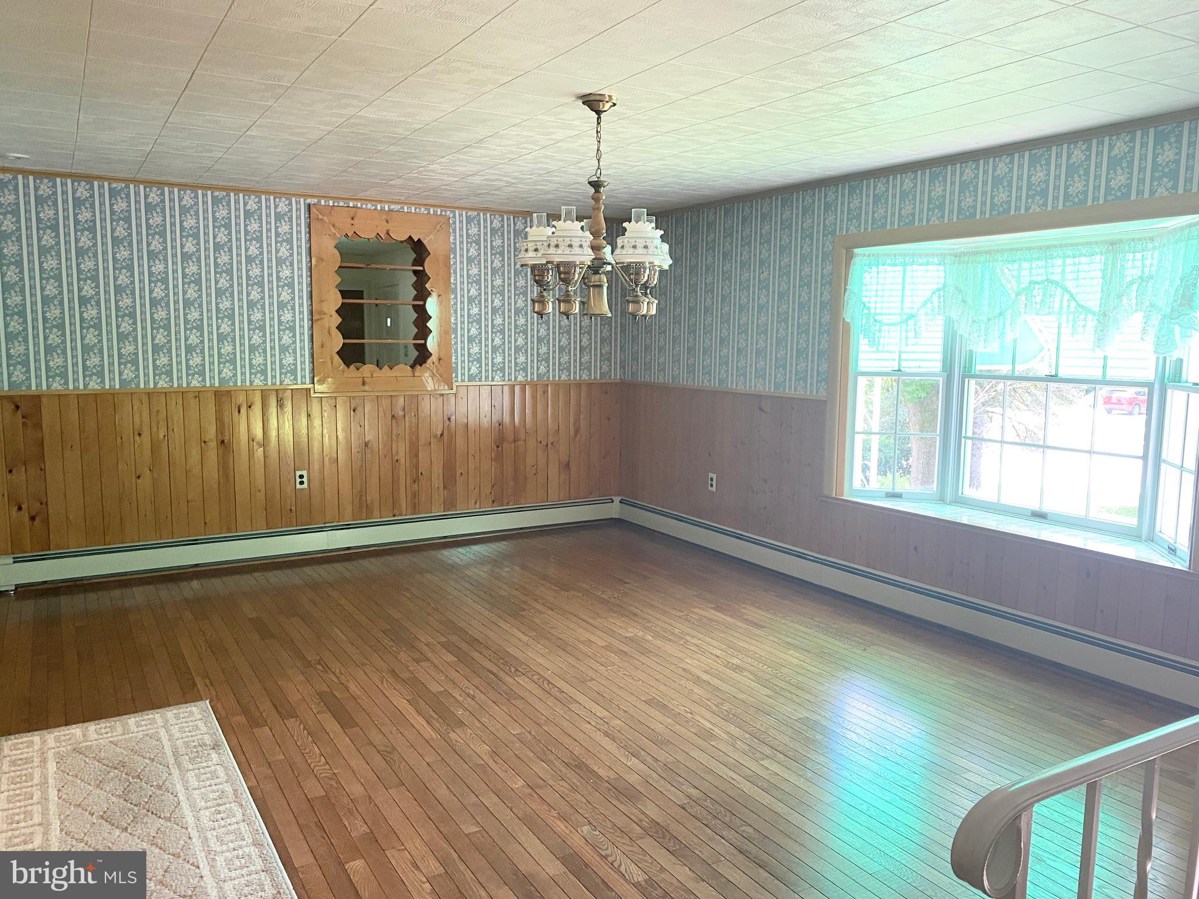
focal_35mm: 26
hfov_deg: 67.3
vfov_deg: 53.1
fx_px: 901
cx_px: 600
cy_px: 450
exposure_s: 1/82
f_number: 1.8
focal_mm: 4.25
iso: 125
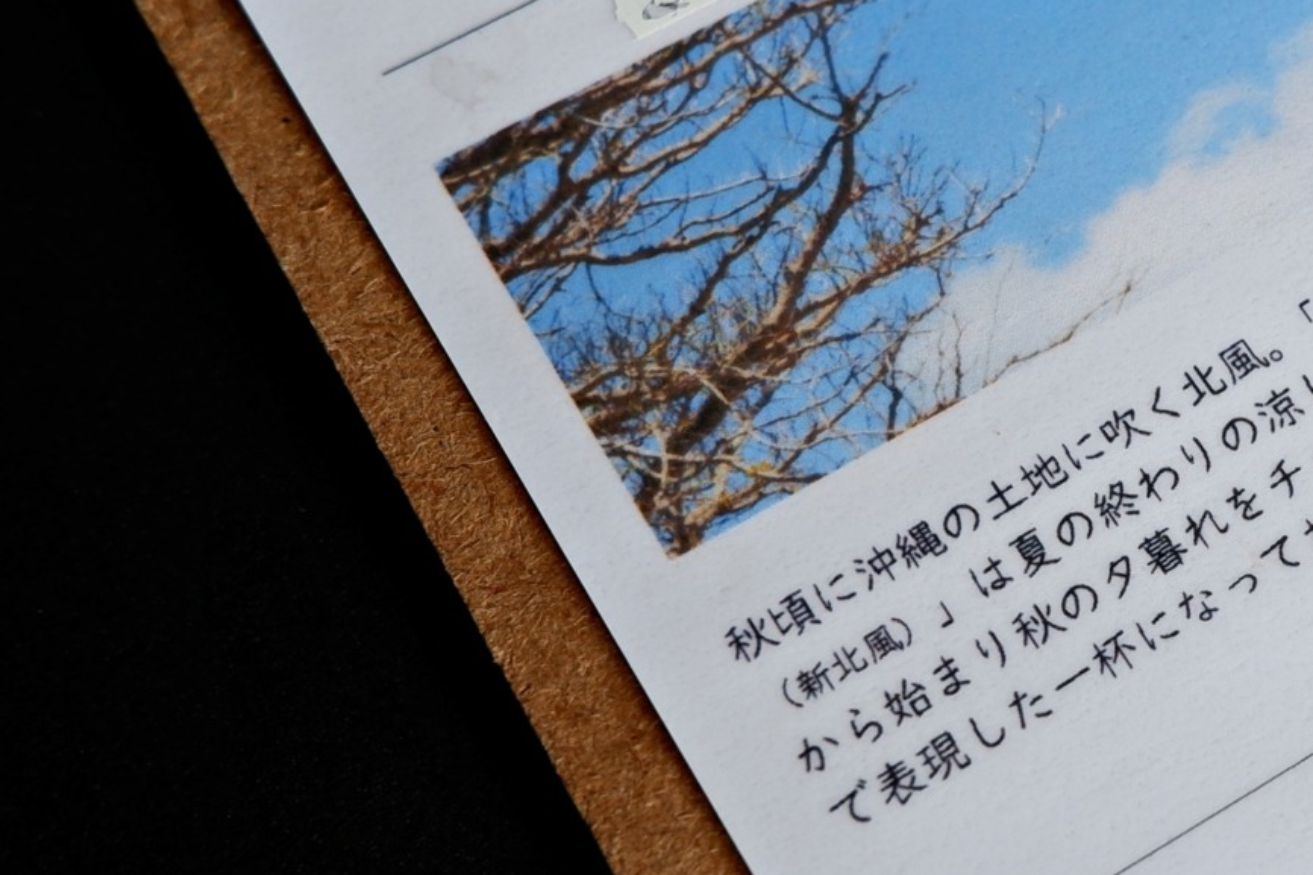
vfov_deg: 20.0
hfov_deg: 28.6
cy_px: 528
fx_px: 2479
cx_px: 1152
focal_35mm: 68
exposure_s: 1/70
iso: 200
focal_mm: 15
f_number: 4
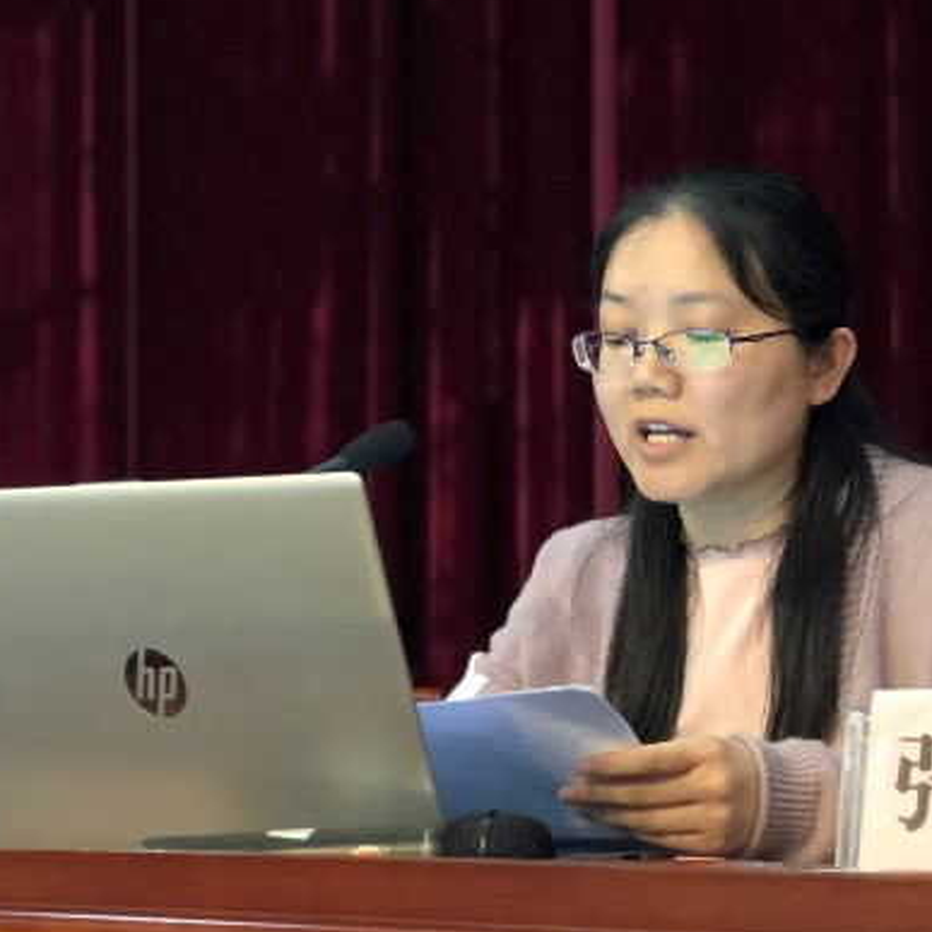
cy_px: 453
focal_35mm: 95
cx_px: 667
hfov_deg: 18.2
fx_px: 2894
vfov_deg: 18.3
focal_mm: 6
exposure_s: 1/10
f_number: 2.4
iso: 160
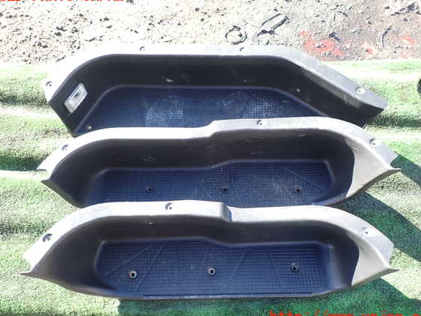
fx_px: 328
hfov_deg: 65.3
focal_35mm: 27
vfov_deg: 51.4
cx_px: 214
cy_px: 157
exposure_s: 1/80
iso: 100
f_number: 2.8
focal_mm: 4.5
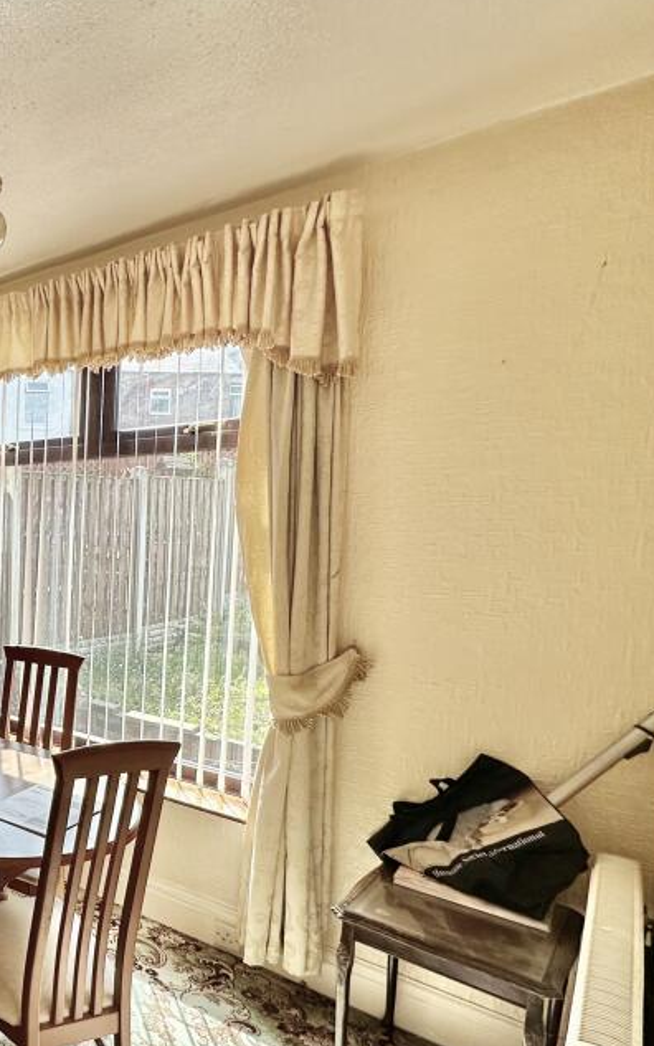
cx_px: -172
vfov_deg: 74.5
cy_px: 585
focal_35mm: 24
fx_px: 684
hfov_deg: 36.3
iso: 40
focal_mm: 2.22
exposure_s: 1/181
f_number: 2.2
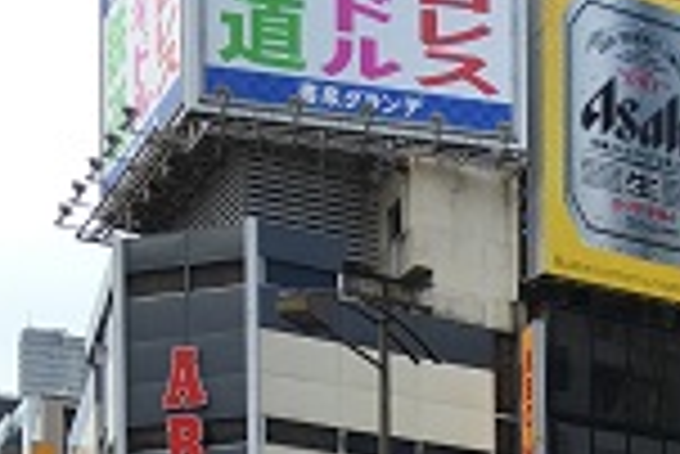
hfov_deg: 20.5
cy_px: 921
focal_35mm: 96
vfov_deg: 12.5
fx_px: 1815
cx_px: 685
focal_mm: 4.15
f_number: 2.2
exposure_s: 1/379
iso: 25
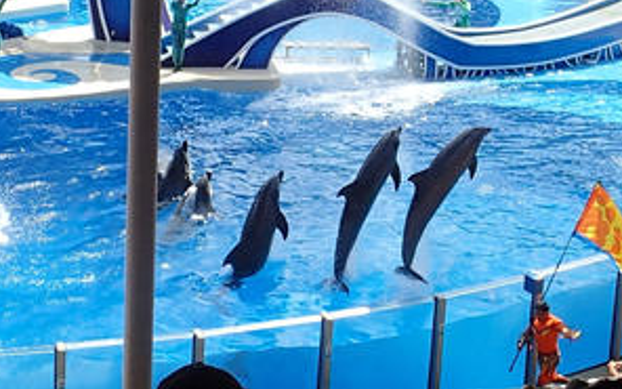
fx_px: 729
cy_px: 99
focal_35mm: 43
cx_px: 370
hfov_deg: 46.0
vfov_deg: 29.4
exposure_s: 1/1600
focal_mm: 5.5
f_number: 3.2
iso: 200
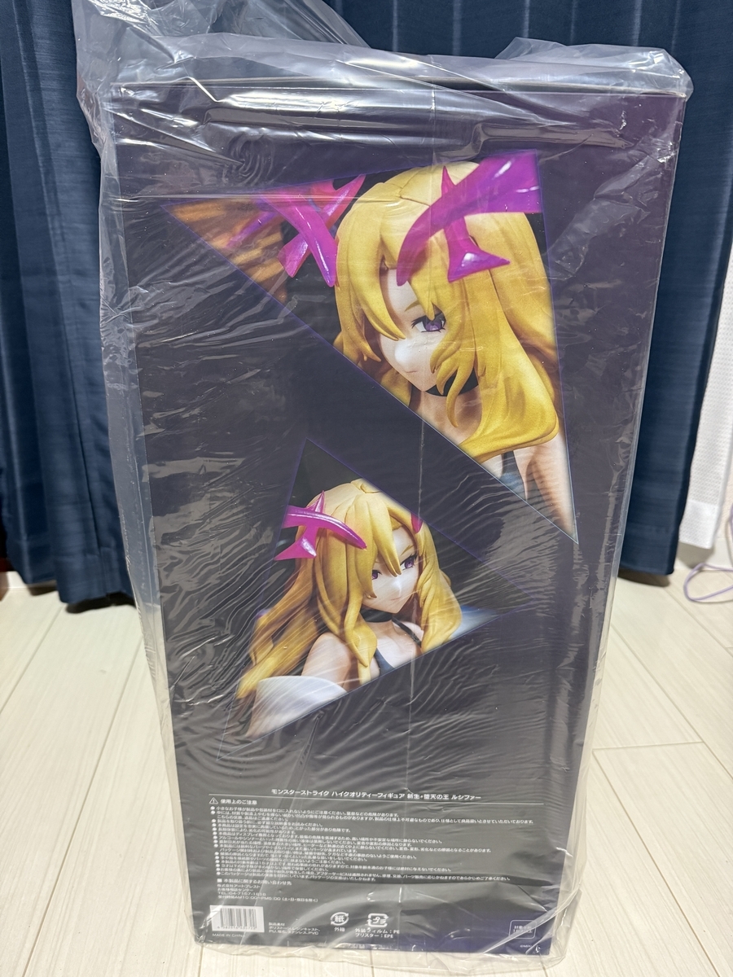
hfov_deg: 56.8
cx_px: 366
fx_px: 678
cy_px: 488
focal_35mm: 24
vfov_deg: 71.6
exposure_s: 1/50
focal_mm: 6.76
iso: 500
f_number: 1.78
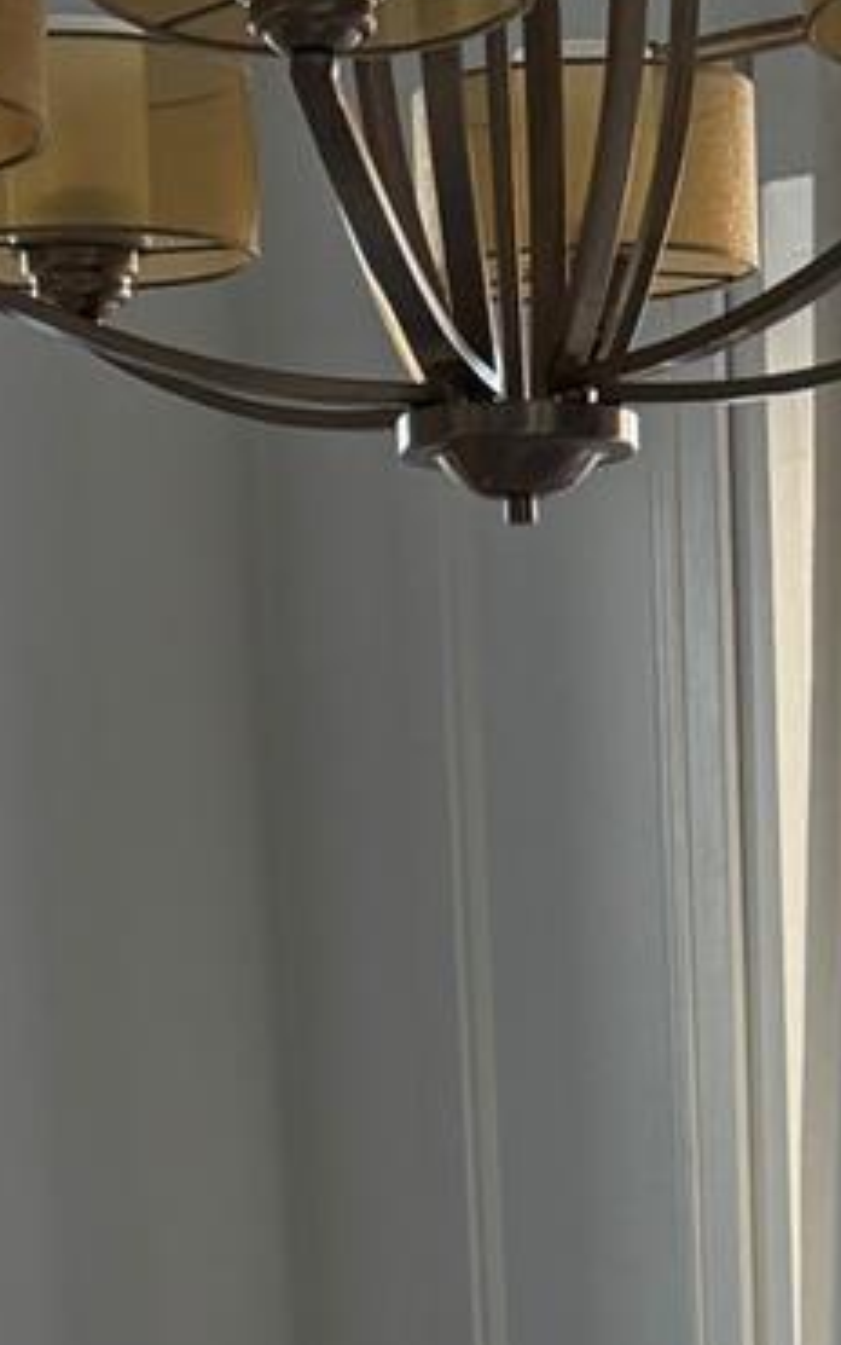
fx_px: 4179
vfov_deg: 17.1
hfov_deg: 11.4
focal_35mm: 114
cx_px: 729
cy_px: 1805
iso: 100
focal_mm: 5.96
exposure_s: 1/236
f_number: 1.6
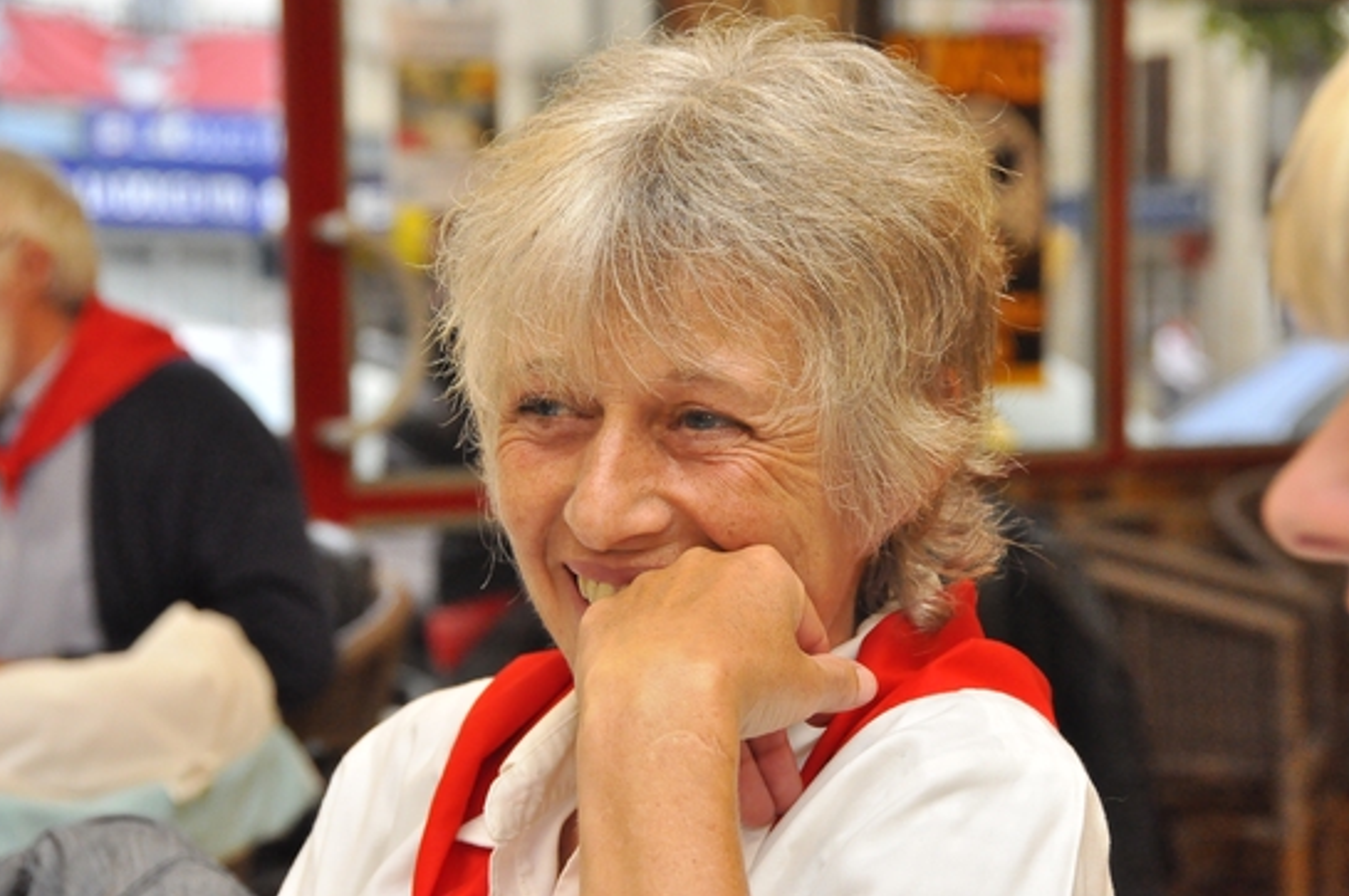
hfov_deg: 18.0
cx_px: 671
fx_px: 4248
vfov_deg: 12.0
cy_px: 447
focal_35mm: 114
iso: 2500
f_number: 8
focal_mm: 75
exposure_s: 1/60
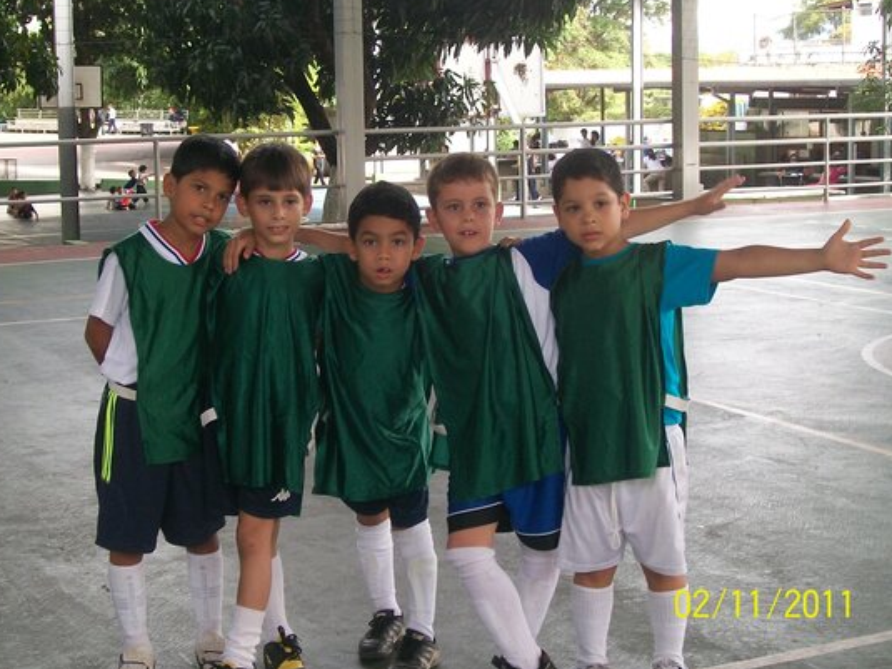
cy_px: 294
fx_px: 1726
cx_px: 377
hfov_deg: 28.9
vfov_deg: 21.9
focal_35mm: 67
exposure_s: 1/80
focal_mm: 9.4
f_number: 3.4
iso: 80
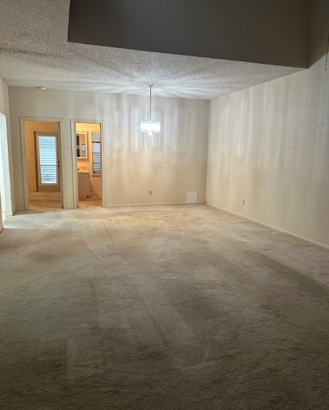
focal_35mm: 26
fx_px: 316
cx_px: 163
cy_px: 200
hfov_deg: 55.0
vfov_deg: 66.0
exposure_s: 1/60
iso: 160
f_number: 1.78
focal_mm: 6.86
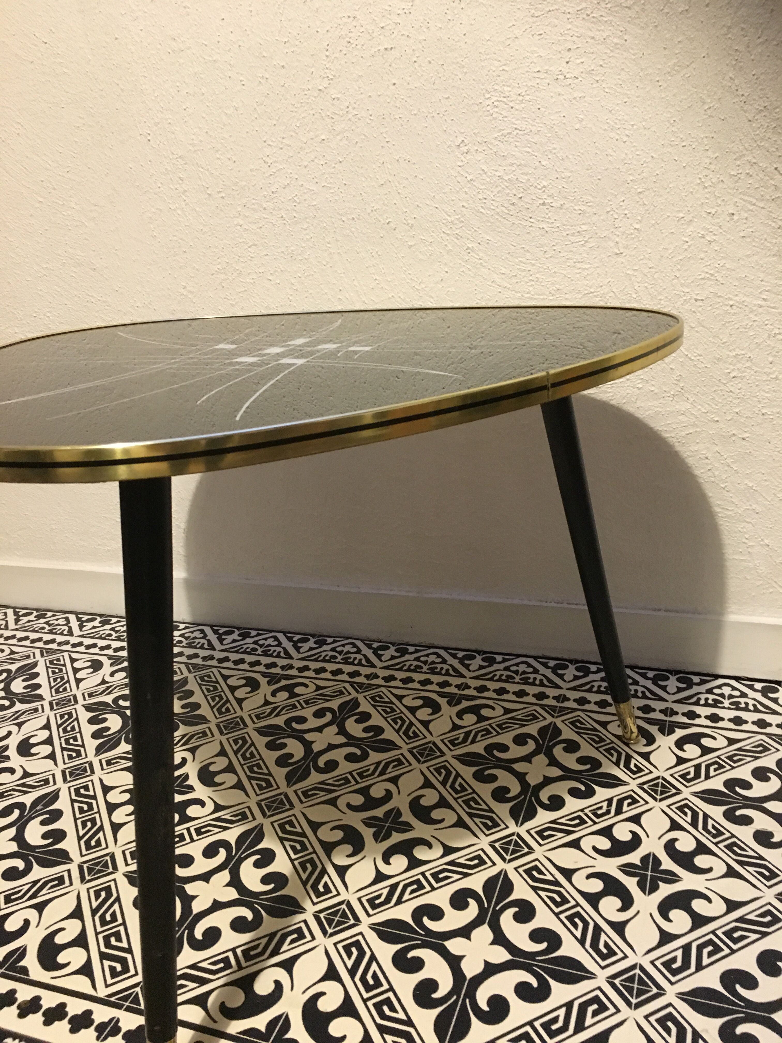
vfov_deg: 61.7
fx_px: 874
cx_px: 391
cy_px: 522
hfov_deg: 48.2
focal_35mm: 29
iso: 250
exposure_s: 1/17
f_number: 2.2
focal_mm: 4.15
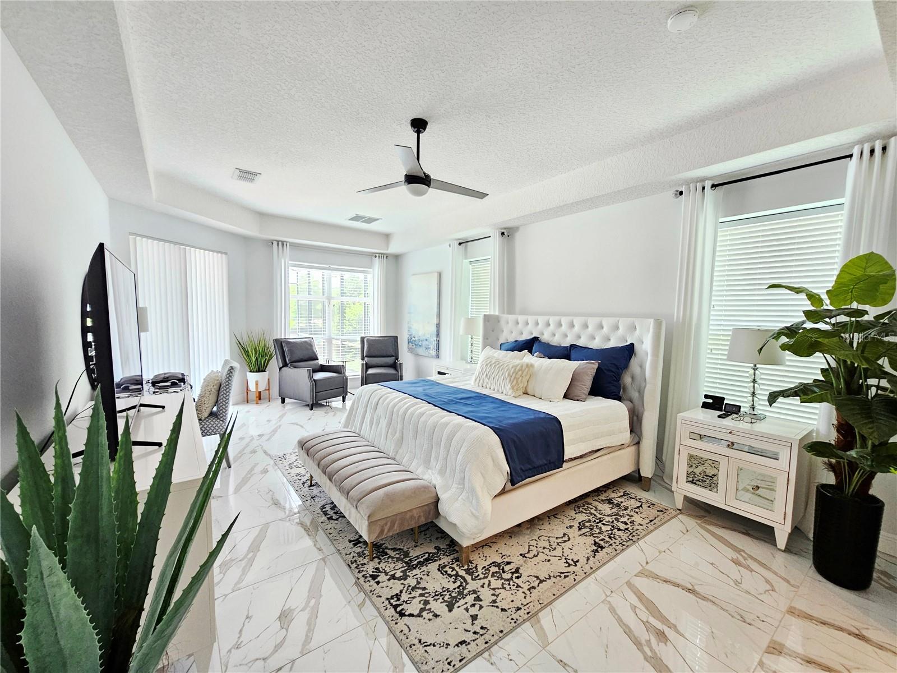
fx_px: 337
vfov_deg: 89.9
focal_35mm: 13
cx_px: 448
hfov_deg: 106.2
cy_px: 336
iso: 200
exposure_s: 1/60
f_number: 2.2
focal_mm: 2.2
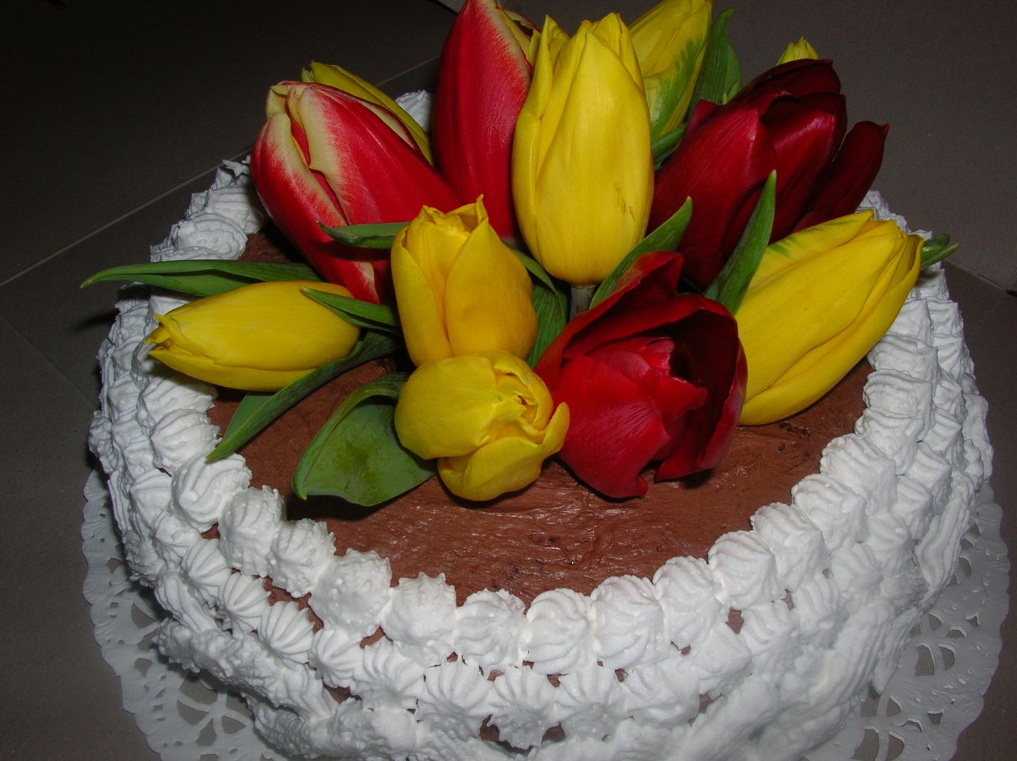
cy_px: 380
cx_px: 508
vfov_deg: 40.6
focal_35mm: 35
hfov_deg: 52.7
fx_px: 1027
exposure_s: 1/60.1
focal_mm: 5.8
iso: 50
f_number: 5.6
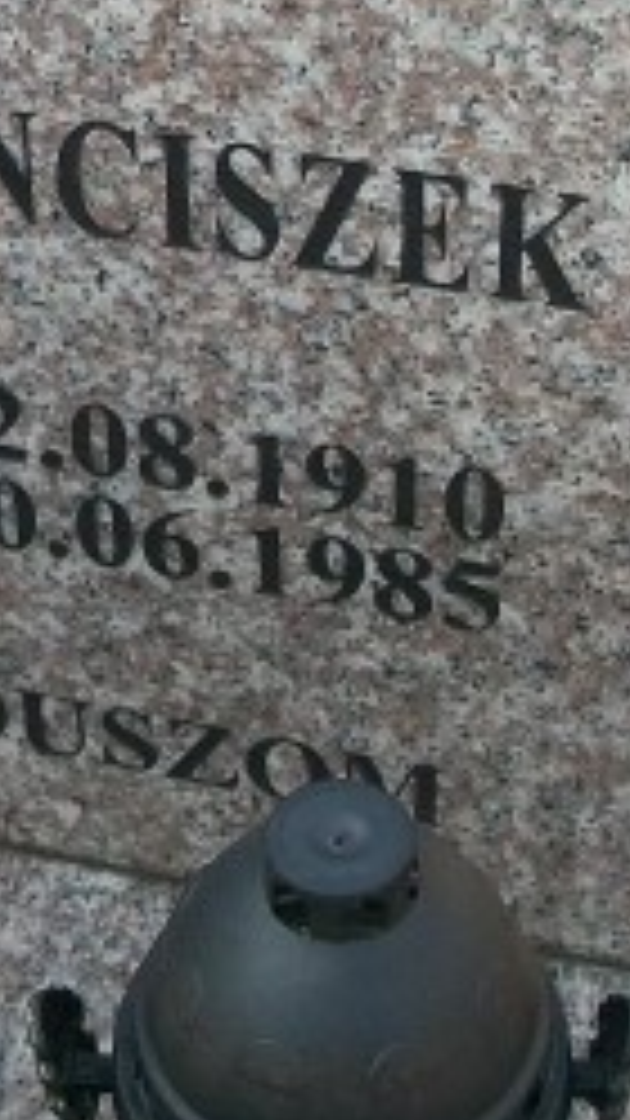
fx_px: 3743
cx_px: -76
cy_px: 81
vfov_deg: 16.8
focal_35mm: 126
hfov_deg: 9.5
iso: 80
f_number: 3
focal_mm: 7.6
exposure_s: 1/125
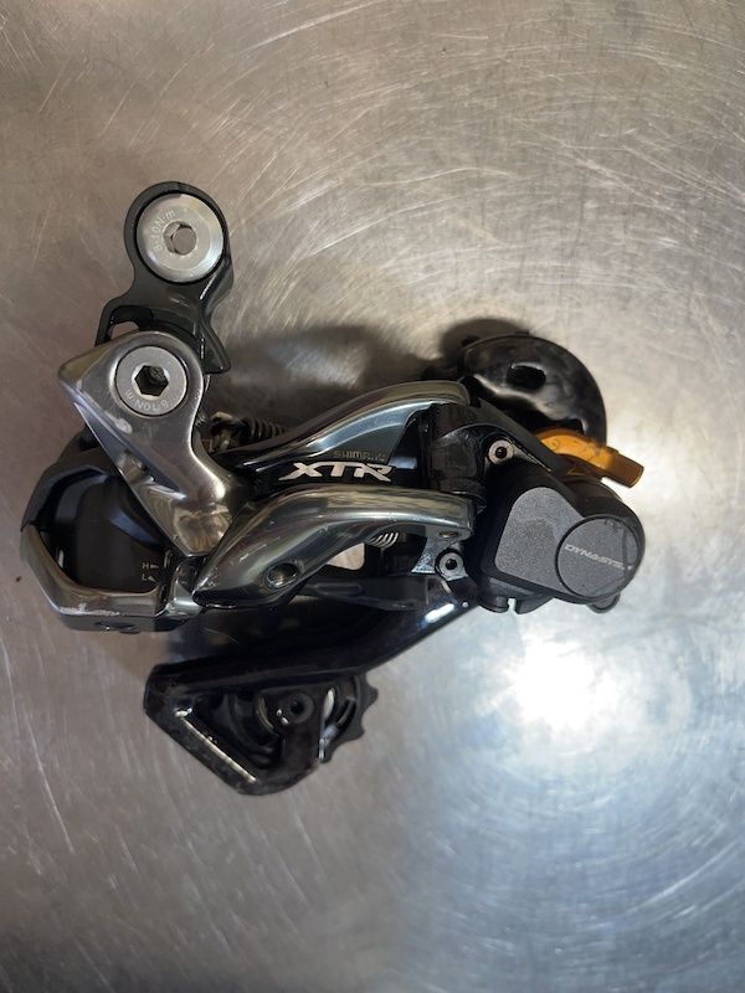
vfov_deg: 67.3
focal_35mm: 26
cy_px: 496
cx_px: 372
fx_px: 746
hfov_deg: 53.1
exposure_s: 1/120
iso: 64
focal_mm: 5.1
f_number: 1.6
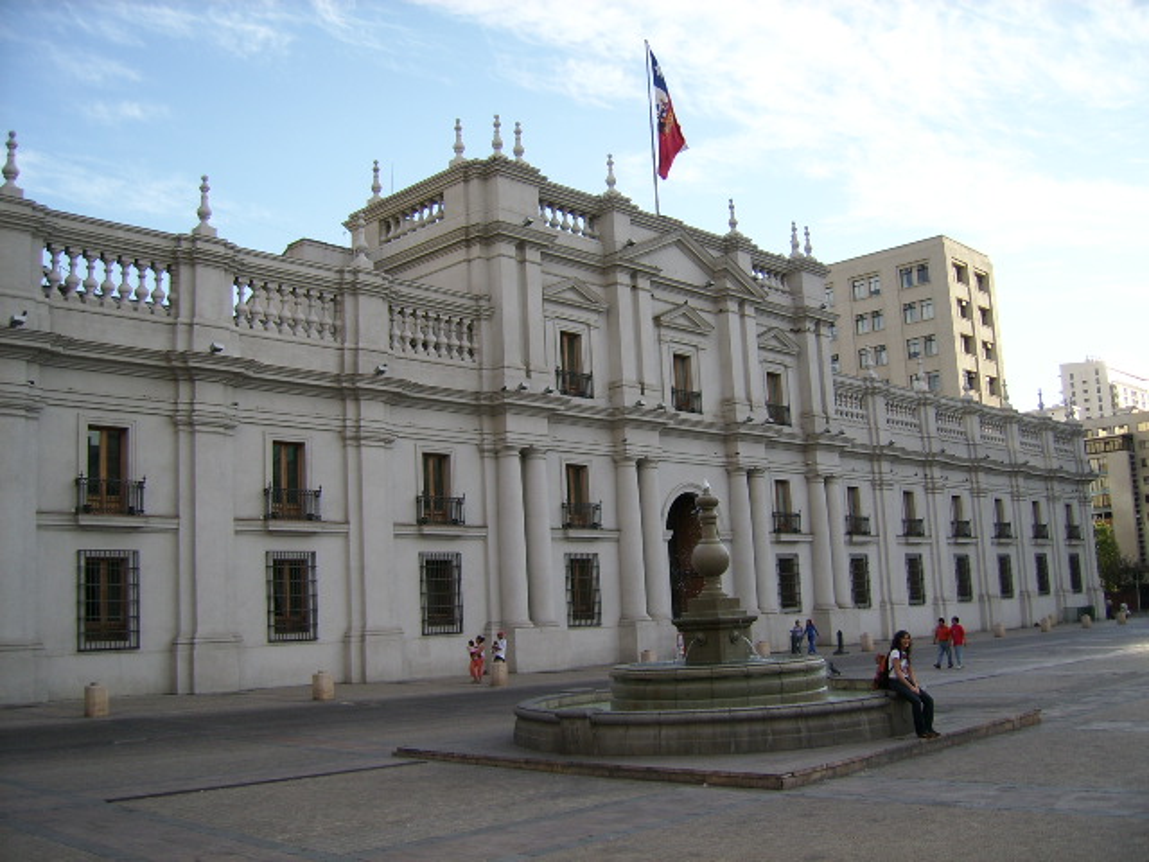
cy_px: 431
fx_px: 1162
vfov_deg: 40.7
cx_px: 574
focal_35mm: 35
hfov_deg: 52.6
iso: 50
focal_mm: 5.95
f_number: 2.8
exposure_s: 1/353
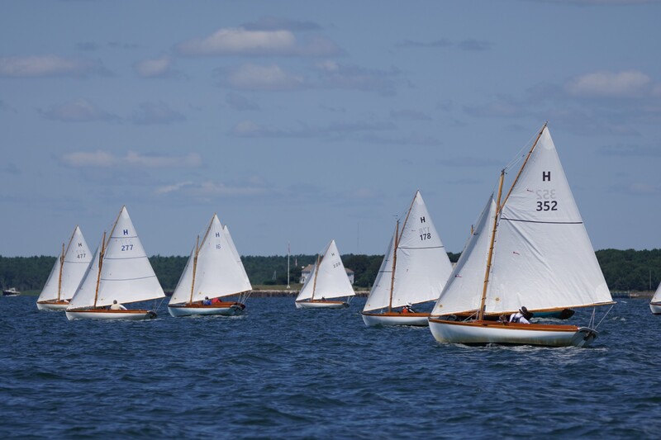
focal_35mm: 339
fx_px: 6223
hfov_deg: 6.1
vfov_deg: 4.1
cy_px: 220
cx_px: 330
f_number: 5.6
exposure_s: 1/1600
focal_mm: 226
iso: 125
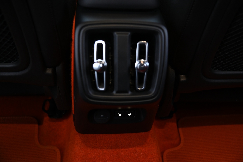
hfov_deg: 50.7
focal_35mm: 38
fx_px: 256
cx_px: 122
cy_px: 81
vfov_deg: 35.0
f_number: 4
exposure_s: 1/10
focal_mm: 38
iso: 2000
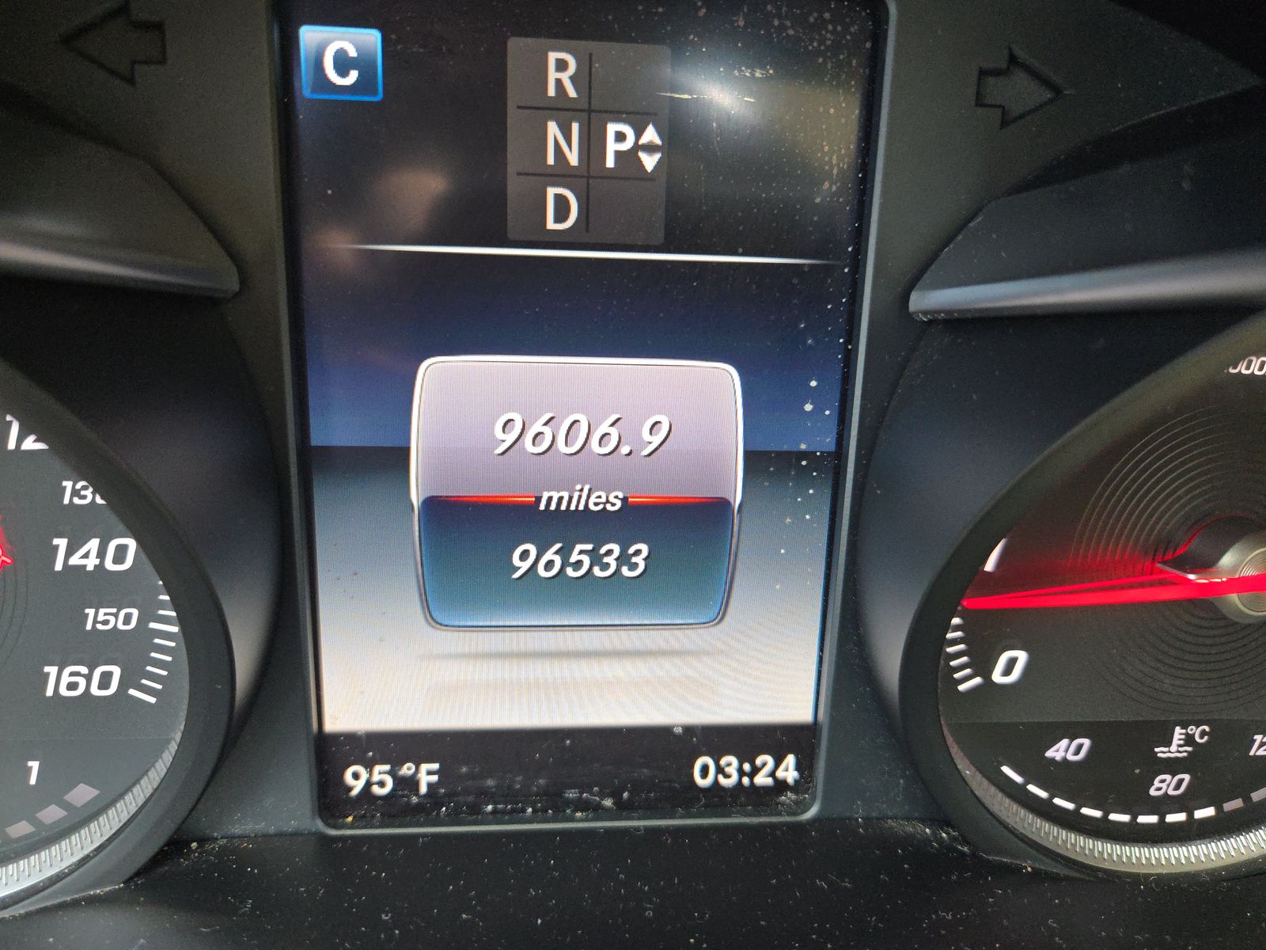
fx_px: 841
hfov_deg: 73.9
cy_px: 475
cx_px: 633
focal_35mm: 23
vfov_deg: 58.9
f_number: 1.8
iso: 257
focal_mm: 5.4
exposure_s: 1/59
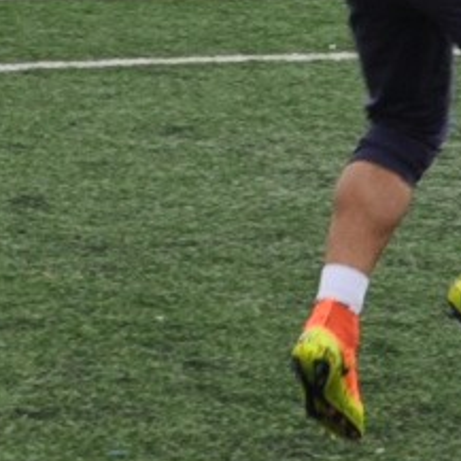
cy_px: -450
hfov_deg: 4.1
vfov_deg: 4.0
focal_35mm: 428
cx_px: -121
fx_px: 6449
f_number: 7.1
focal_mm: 34
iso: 200
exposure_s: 1/200
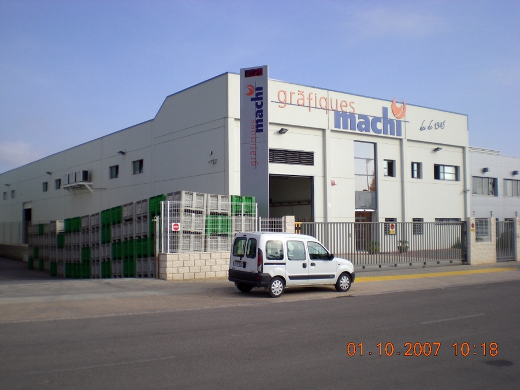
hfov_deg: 49.0
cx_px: 260
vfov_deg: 37.7
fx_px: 571
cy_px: 195
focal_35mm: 38
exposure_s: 1/370
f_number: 4.6
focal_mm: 6.3
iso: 50
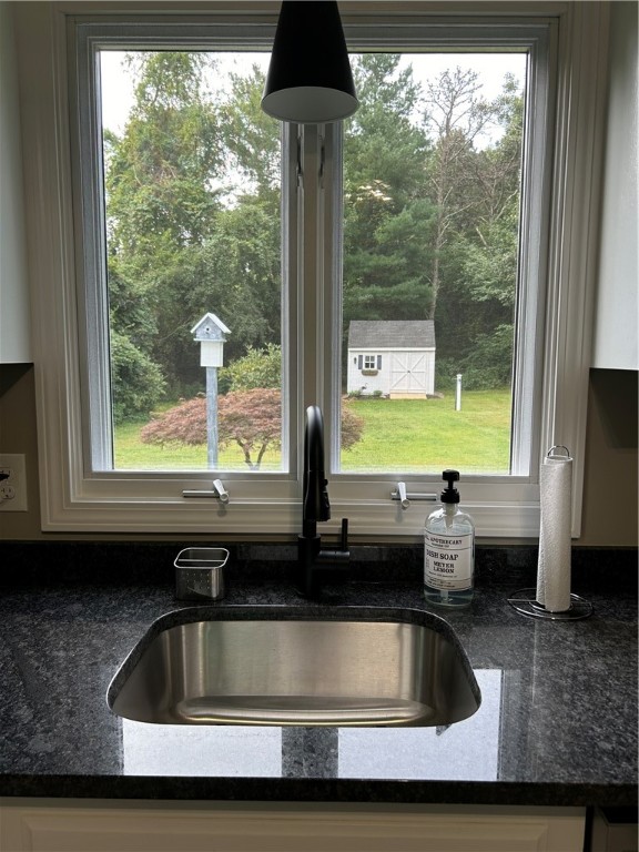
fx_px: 640
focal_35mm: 26
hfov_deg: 53.1
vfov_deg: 67.3
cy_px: 426
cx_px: 320
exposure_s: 1/120
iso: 40
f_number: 1.5
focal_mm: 5.7
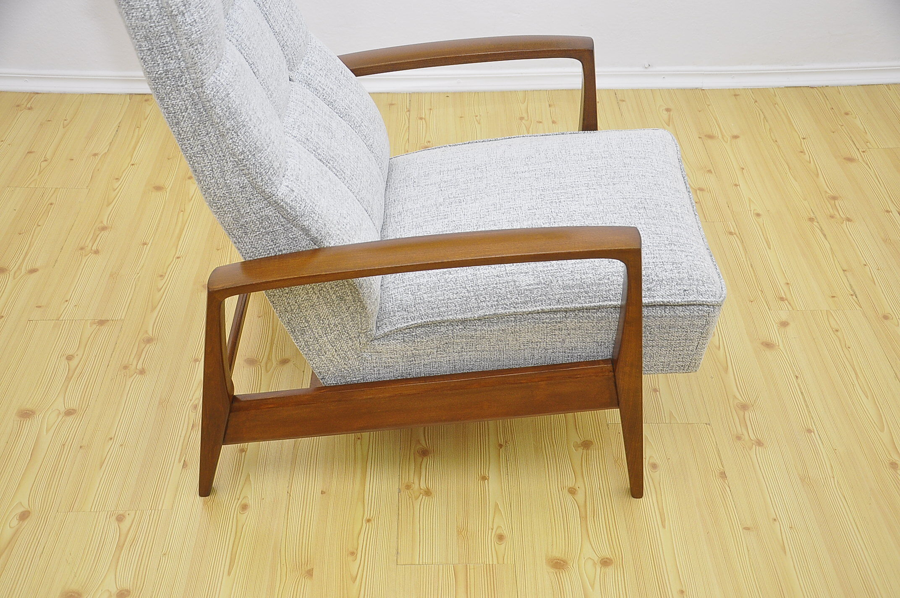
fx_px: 1049
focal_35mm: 42
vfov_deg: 31.8
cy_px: 299
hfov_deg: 46.4
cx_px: 450
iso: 400
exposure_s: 1/200
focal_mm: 28
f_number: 4.5
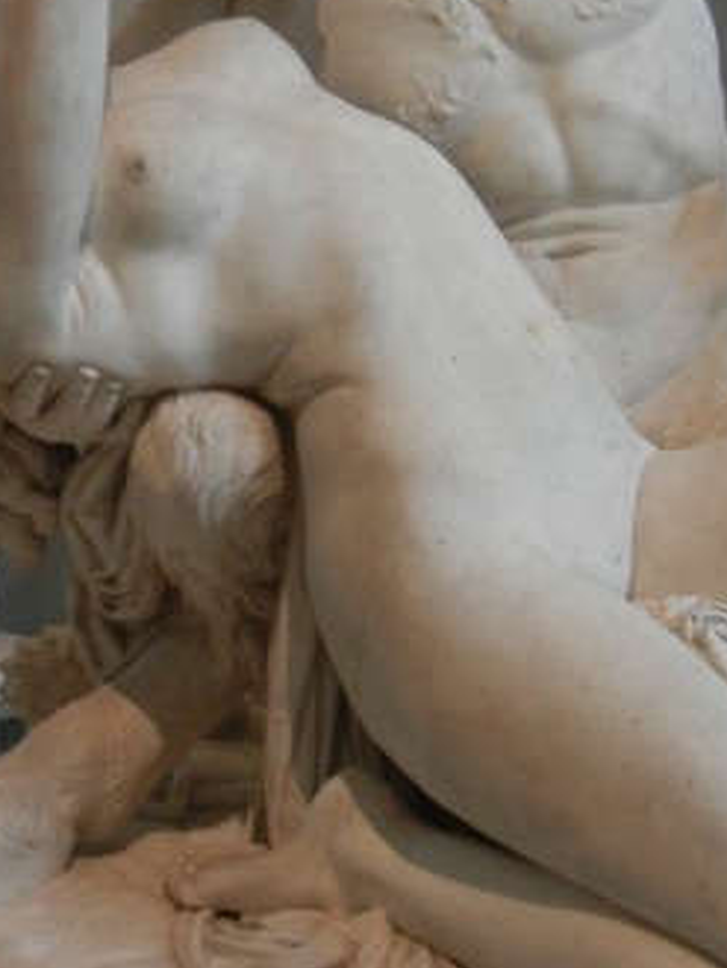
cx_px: 291
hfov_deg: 21.0
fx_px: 1959
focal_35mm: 70
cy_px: 309
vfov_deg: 27.6
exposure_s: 1/26.7
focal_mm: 5.4
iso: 400
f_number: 3.5
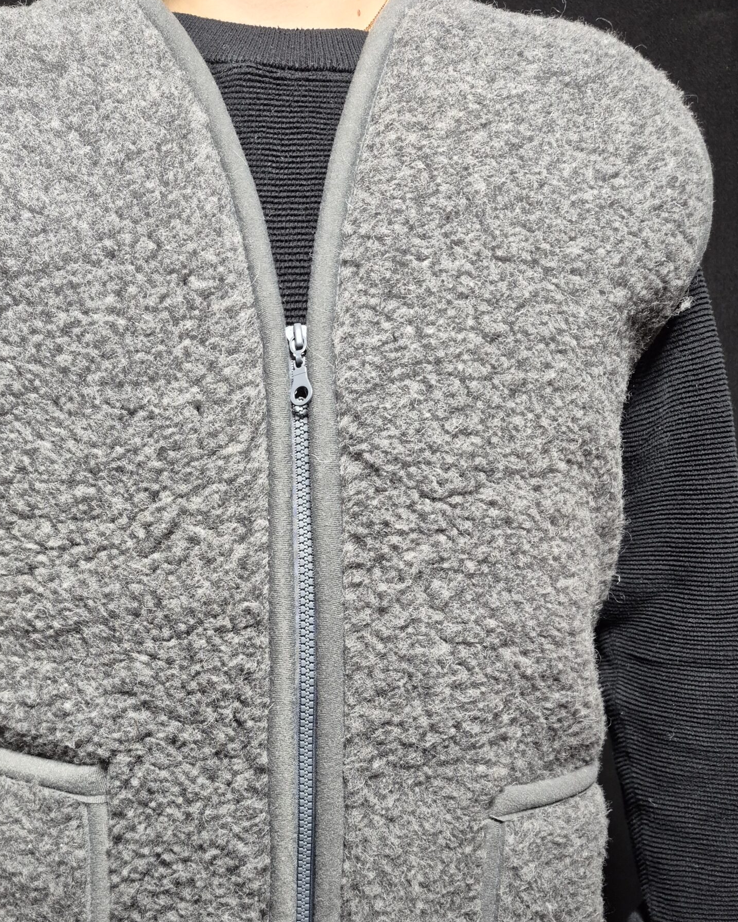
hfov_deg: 45.3
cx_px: 263
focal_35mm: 32
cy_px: 617
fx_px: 874
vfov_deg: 54.5
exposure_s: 1/100
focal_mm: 5.4
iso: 250
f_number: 1.8
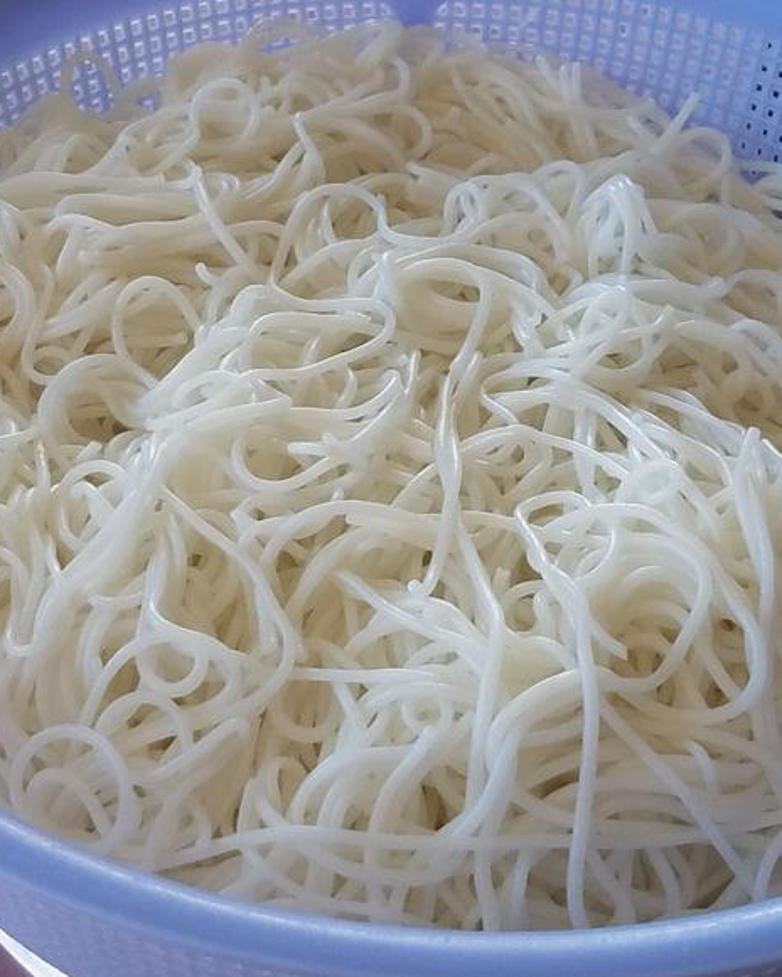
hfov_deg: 51.5
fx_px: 810
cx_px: 398
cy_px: 445
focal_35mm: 28
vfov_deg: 62.1
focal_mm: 4.2
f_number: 1.7
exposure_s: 1/181
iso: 50
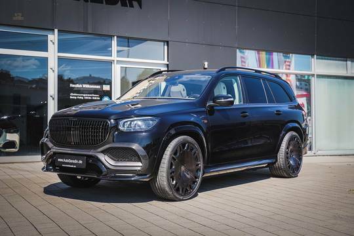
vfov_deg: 28.1
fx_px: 472
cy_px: 118
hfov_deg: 41.1
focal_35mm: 48
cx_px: 177
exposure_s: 1/400
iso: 400
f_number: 5
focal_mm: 48
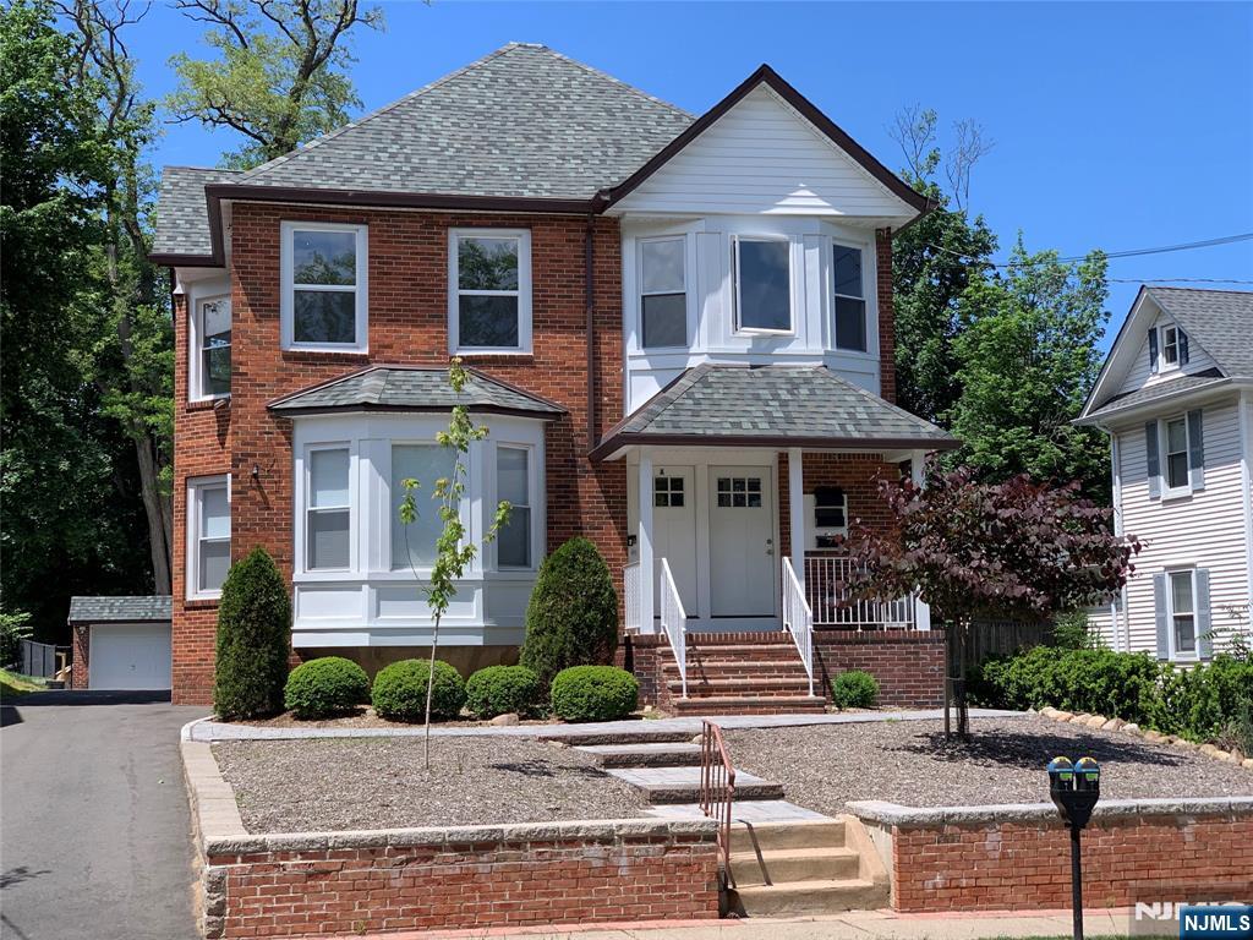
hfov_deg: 36.8
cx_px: 626
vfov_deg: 28.0
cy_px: 470
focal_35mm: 52
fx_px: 1882
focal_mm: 6
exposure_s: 1/799
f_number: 2.4
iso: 16
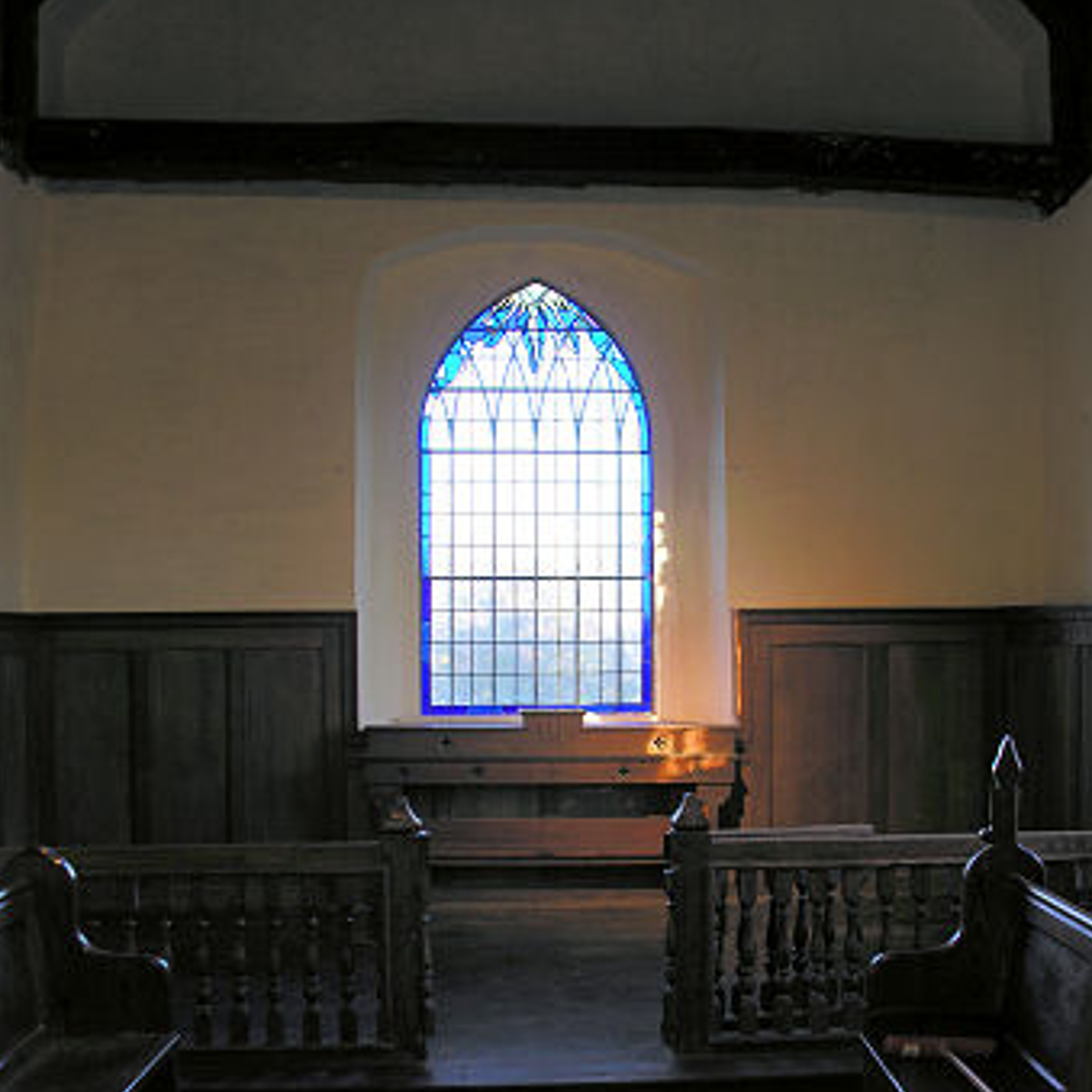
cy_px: 683
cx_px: 543
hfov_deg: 40.0
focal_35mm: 42
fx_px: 1499
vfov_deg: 39.8
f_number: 2.8
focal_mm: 8.9
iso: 50
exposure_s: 1/30
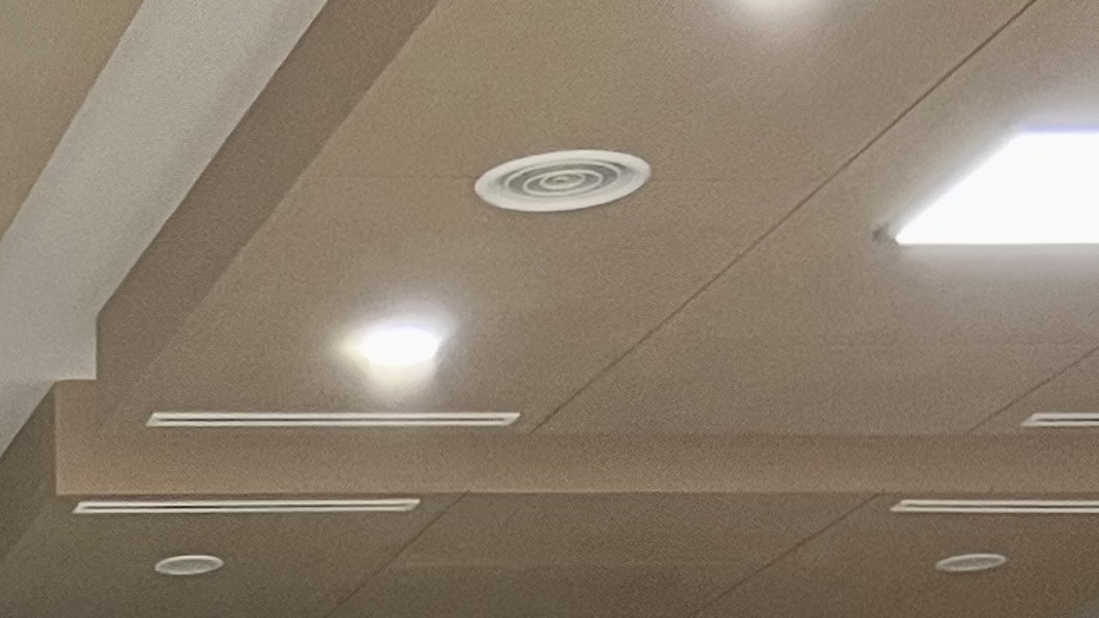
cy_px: 1492
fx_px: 3205
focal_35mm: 110
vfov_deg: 9.7
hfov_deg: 16.7
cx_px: -786
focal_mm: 5.7
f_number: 1.5
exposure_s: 1/60
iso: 160
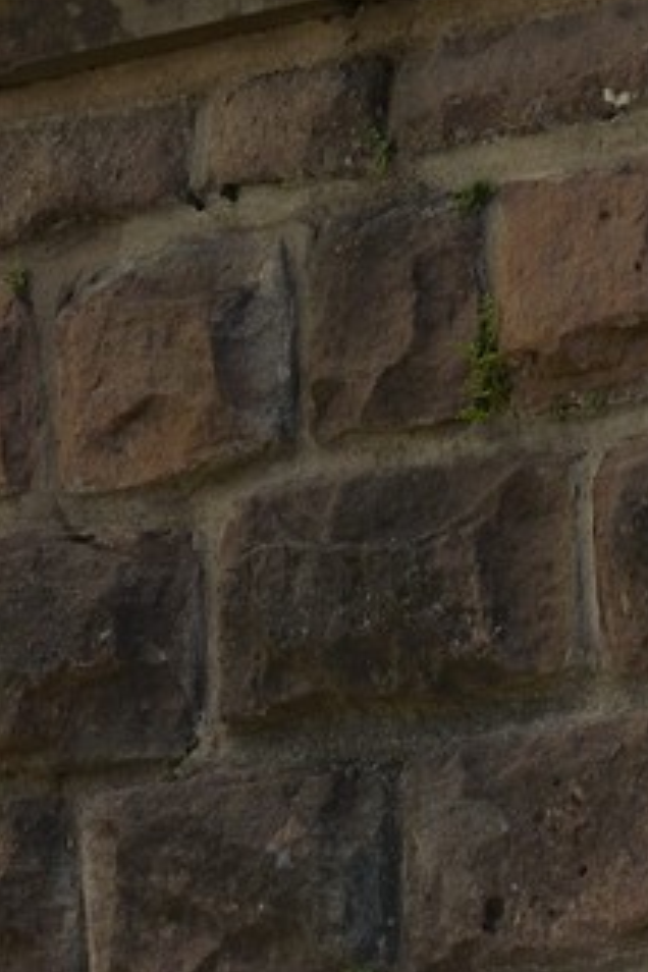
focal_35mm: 262
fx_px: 7073
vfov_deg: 7.5
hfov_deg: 5.2
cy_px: -1076
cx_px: -37
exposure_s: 1/320
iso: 200
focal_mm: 52
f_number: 11
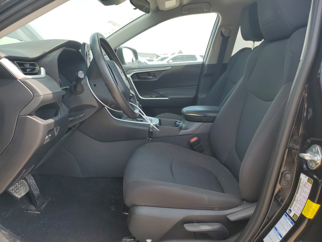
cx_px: 161
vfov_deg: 53.1
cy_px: 121
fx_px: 242
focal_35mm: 26
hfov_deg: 67.3
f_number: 1.5
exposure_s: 1/588
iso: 50
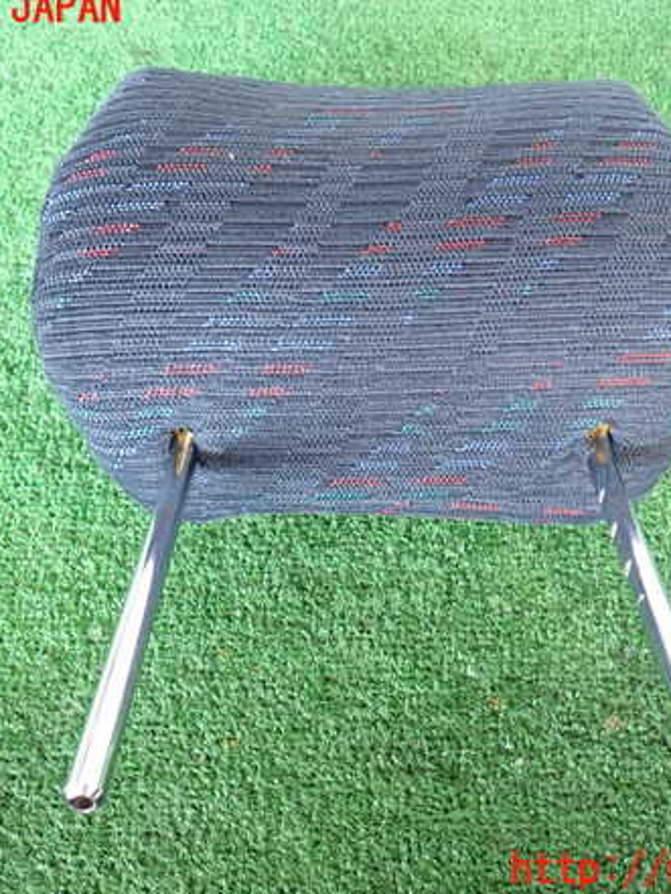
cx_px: 361
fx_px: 878
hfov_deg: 41.8
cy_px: 440
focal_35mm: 34
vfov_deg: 53.9
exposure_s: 1/30
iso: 200
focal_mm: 4.5
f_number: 2
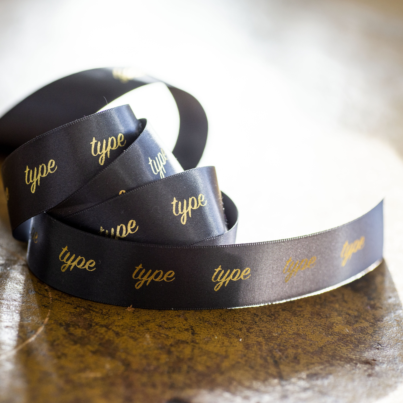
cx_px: 197
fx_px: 1515
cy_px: 202
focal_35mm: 115
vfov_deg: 15.2
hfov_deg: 15.2
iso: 400
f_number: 5
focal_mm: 90
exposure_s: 1/400
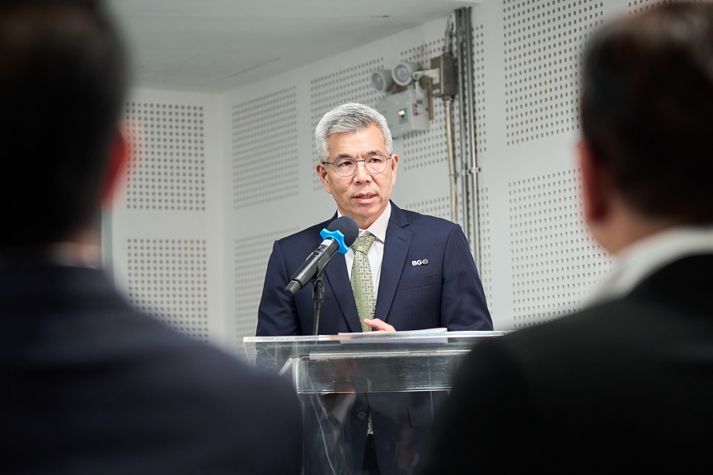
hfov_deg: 18.3
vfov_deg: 12.2
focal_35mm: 112
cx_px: 356
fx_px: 2218
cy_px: 238
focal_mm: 75
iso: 1250
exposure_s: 1/125
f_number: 2.8
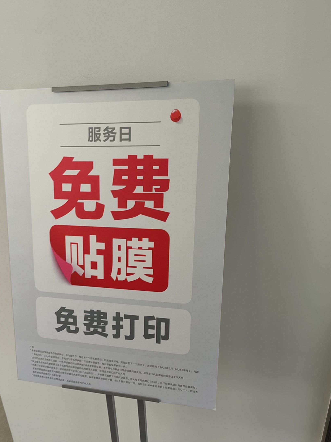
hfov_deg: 41.5
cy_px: 271
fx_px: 434
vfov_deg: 53.5
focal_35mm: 34
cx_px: 125
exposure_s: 1/100
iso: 64
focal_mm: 5.52
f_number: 1.9
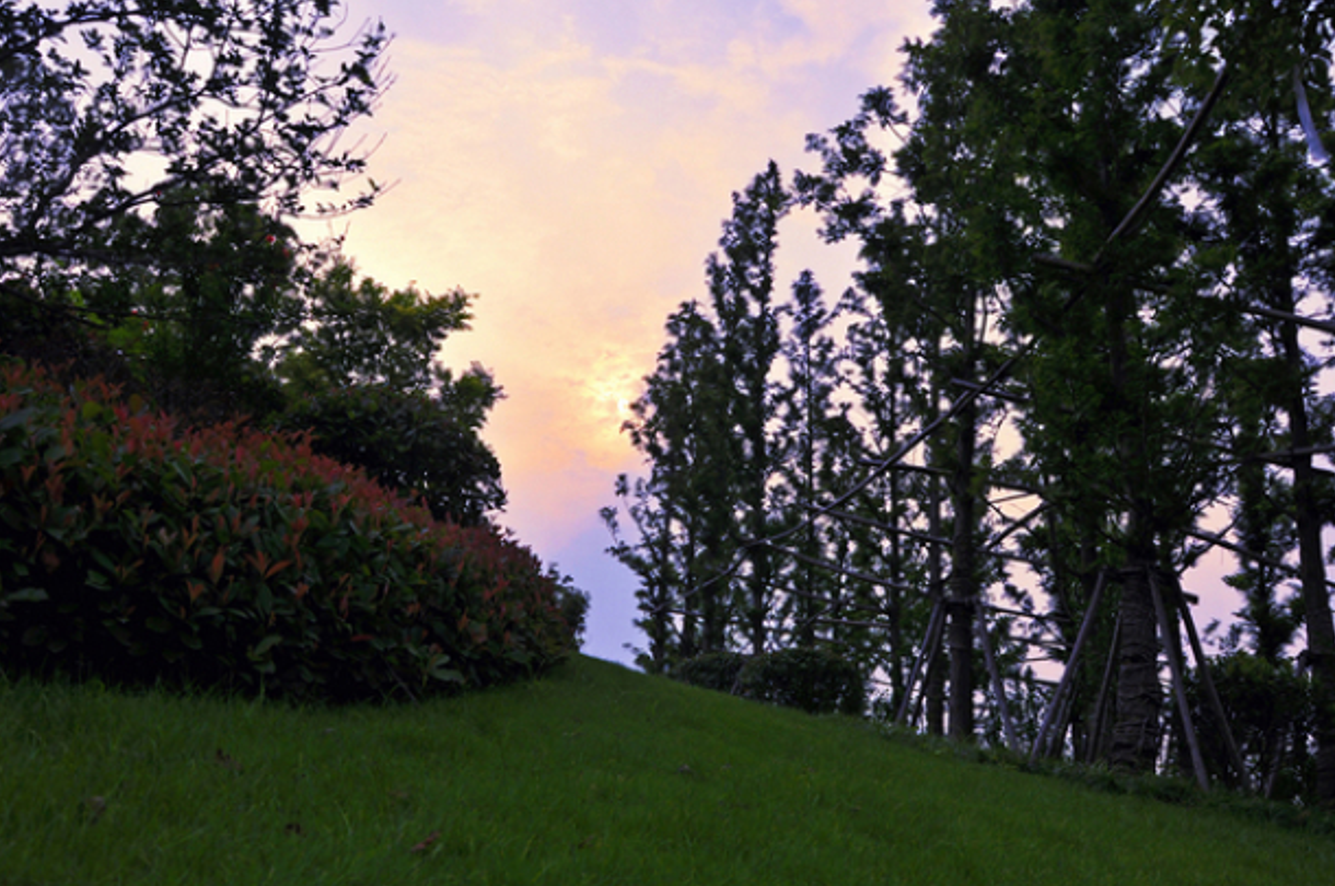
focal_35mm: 31
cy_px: 491
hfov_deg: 60.3
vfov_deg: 42.2
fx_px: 1148
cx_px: 659
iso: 160
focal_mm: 18
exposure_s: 1/320
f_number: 5.6
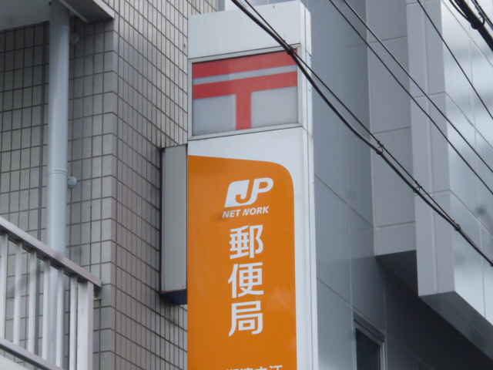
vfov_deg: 10.6
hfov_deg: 14.1
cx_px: 246
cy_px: 185
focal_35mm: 140
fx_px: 1994
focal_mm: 20
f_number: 6.5
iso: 200
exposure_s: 1/125
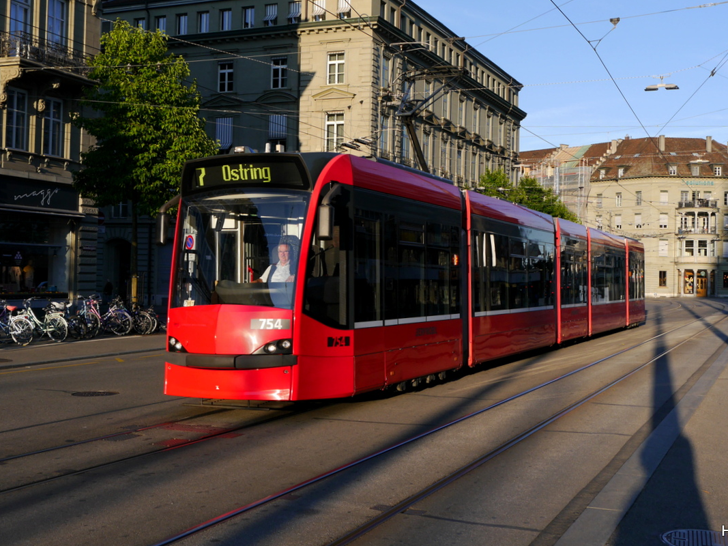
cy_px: 249
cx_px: 359
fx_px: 946
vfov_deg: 32.2
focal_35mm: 45
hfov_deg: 42.1
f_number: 6.3
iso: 160
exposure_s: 1/250
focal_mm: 20
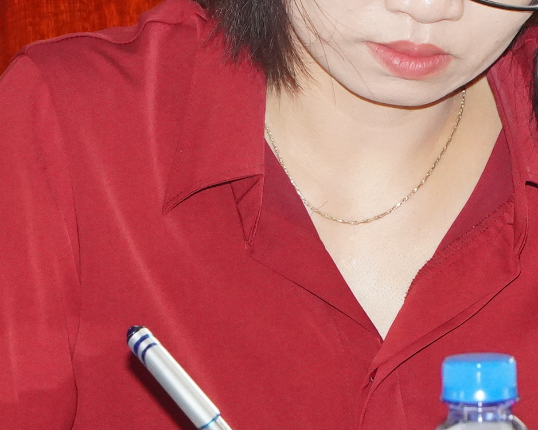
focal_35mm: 375
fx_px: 5962
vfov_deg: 4.1
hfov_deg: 5.2
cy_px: 153
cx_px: 474
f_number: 9
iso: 3200
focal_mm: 83
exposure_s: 1/125
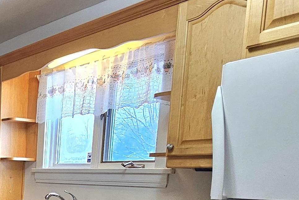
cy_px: 214
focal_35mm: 43
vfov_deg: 28.6
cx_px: -69
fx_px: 357
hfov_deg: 34.9
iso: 200
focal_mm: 2.2
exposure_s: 1/60.2
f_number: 2.2
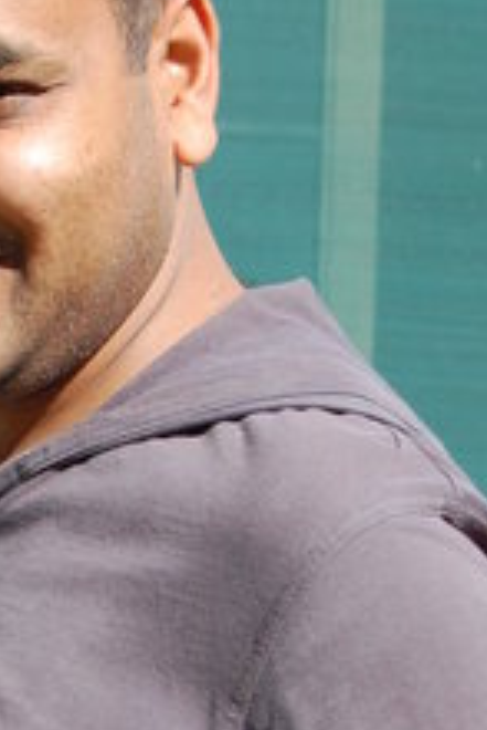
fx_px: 4851
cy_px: 793
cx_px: -17
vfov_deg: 8.5
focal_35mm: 239
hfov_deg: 5.7
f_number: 8
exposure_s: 1/250
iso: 200
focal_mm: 55
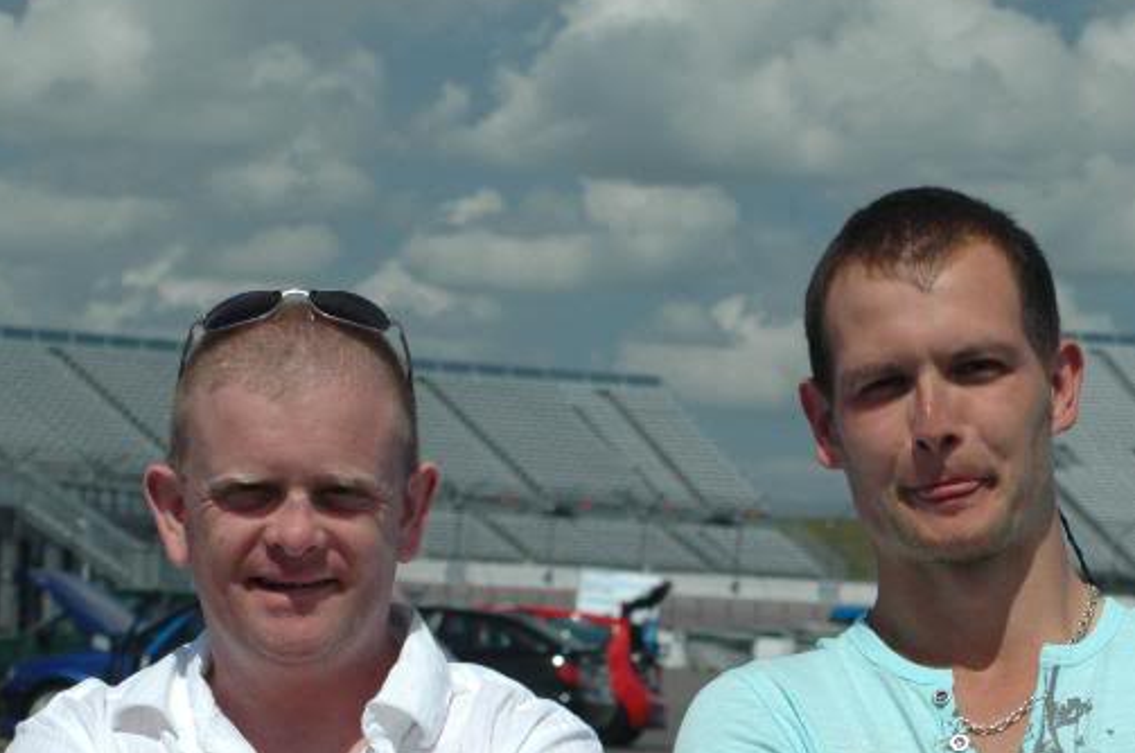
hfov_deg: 12.3
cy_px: 531
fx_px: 5258
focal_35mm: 167
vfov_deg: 8.2
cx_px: 700
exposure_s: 1/400
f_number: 10
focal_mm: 70
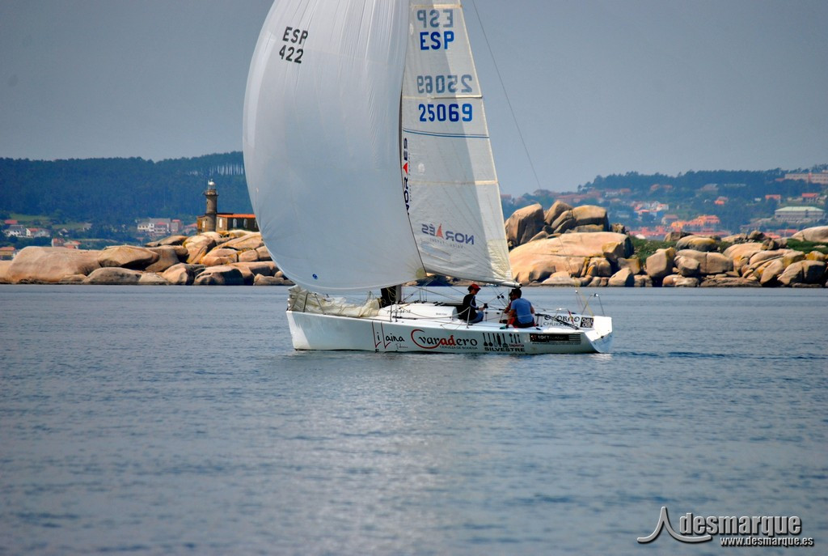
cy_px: 278
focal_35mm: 270
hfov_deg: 7.6
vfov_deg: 5.1
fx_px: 6222
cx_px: 414
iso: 200
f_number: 5.6
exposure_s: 1/1250
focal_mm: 180
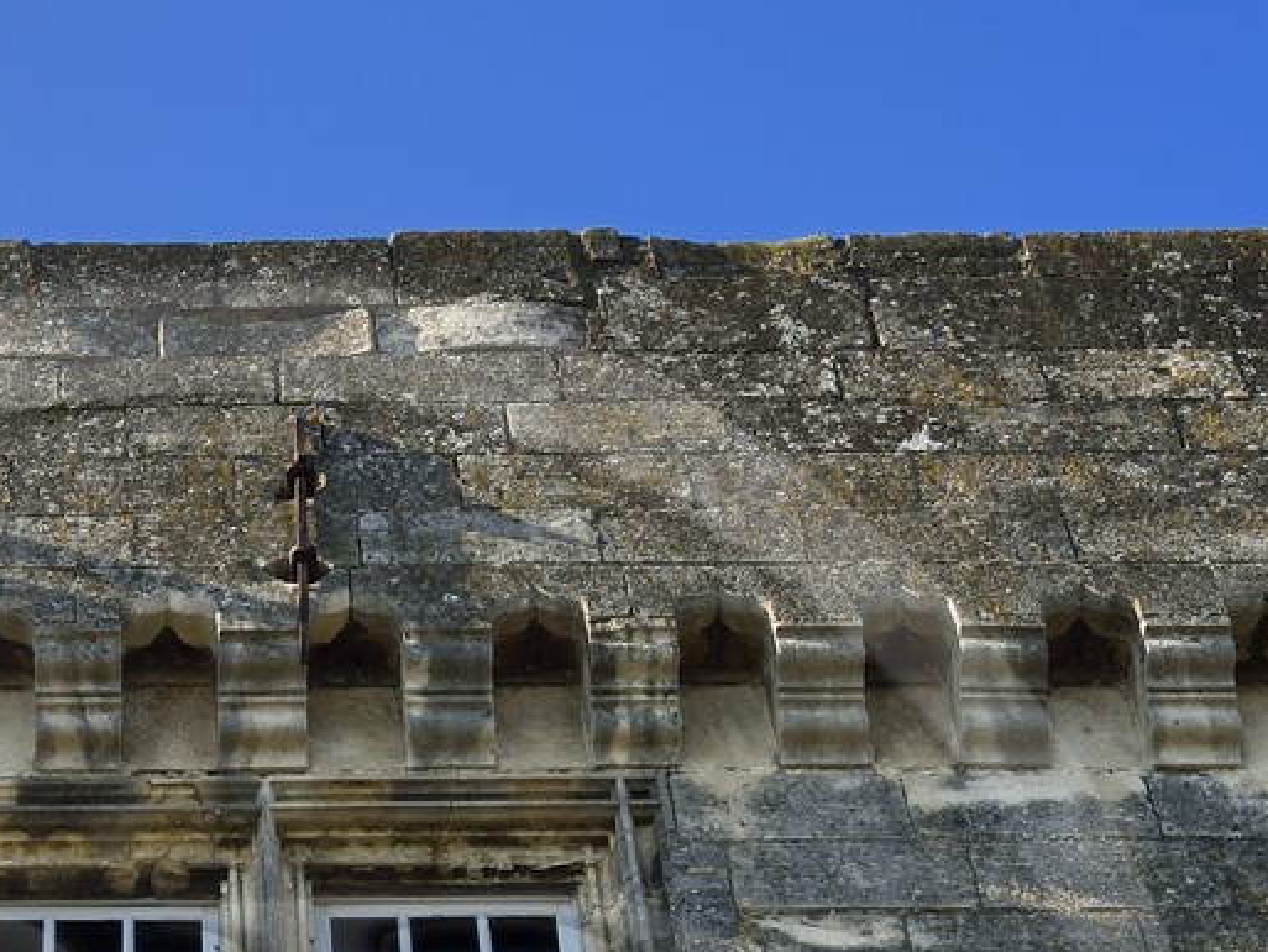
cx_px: 210
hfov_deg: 20.8
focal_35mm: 93
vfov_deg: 15.0
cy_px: 1308
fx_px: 3407
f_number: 11
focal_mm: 31
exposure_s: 1/200
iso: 200
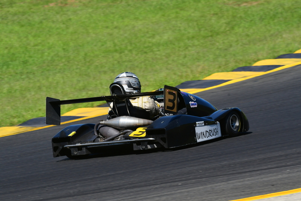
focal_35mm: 360
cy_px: 100
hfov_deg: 5.7
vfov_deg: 3.8
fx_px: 3009
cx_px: 150
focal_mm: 240
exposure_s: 1/640
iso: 500
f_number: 13
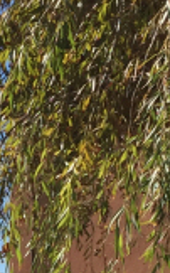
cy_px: 505
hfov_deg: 6.8
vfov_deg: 10.5
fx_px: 1381
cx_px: -182
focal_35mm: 186
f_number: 2.2
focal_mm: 4.15
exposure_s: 1/3300
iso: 32
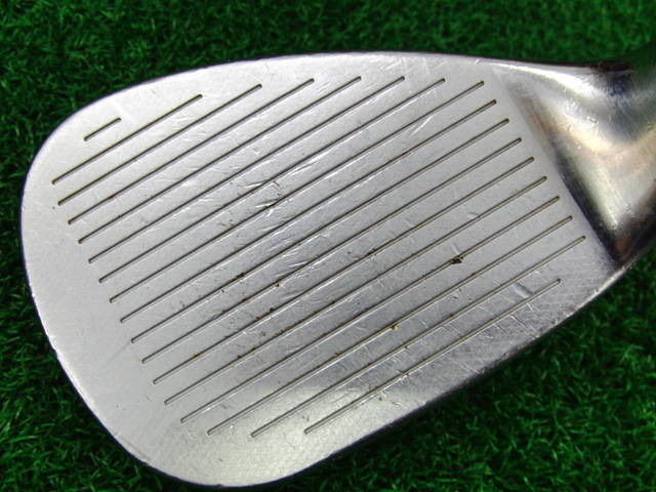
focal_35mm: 37
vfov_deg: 38.7
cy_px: 246
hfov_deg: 50.1
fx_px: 701
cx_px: 328
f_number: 3.6
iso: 400
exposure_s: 1/80
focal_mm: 6.42
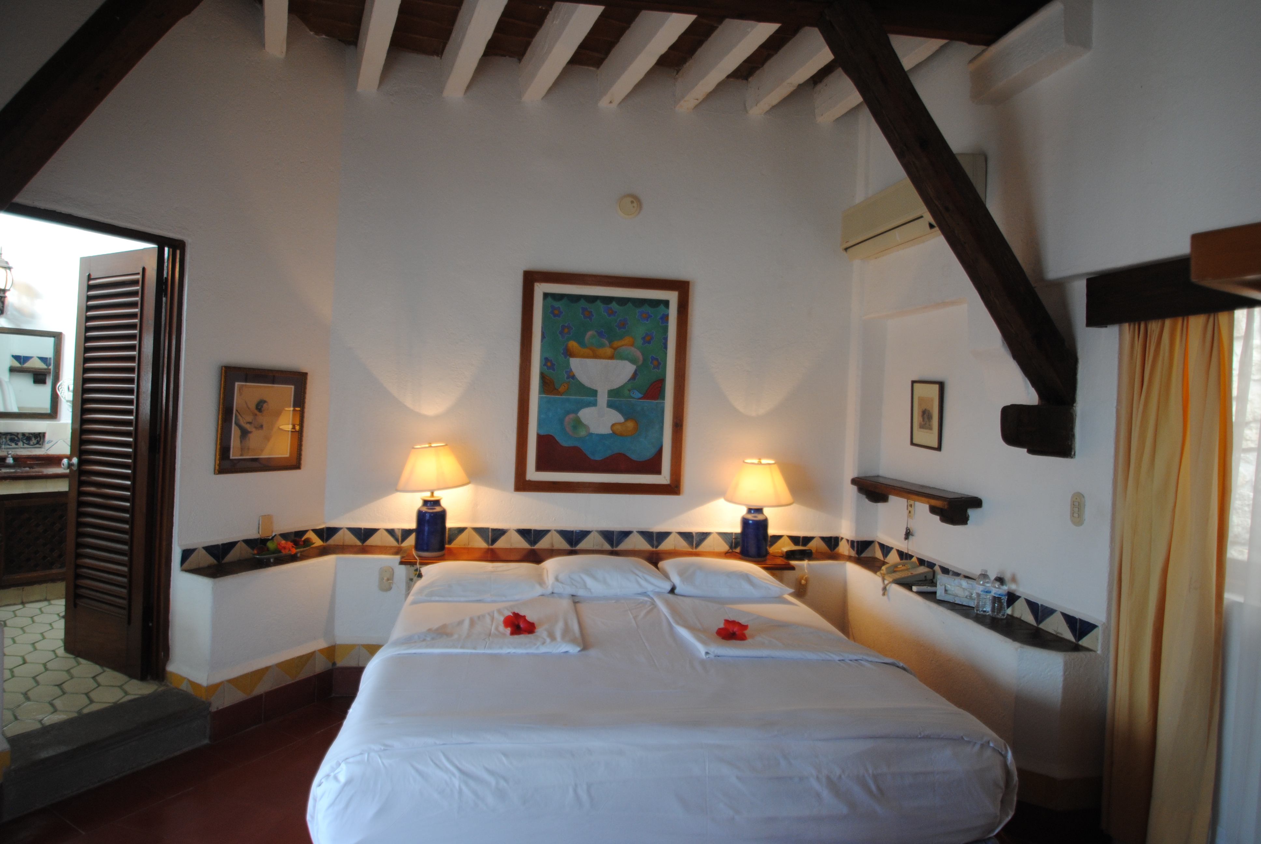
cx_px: 630
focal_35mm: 20
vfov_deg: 63.4
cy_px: 422
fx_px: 684
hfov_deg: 85.4
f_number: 3.8
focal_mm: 13
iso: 250
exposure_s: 1/30
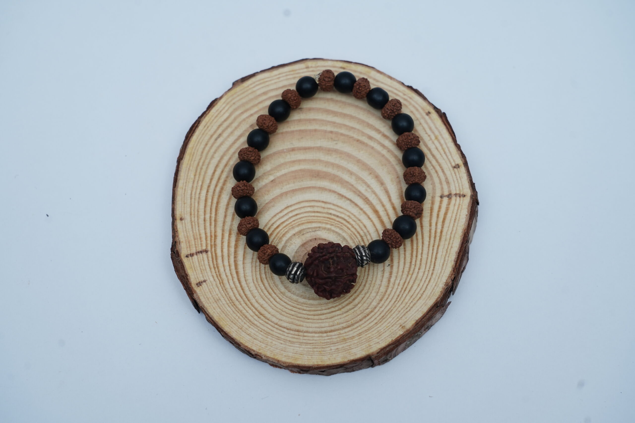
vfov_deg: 23.0
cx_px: 318
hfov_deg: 33.9
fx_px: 1041
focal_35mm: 59
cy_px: 212
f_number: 7.1
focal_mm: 59
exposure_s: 1/125
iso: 400
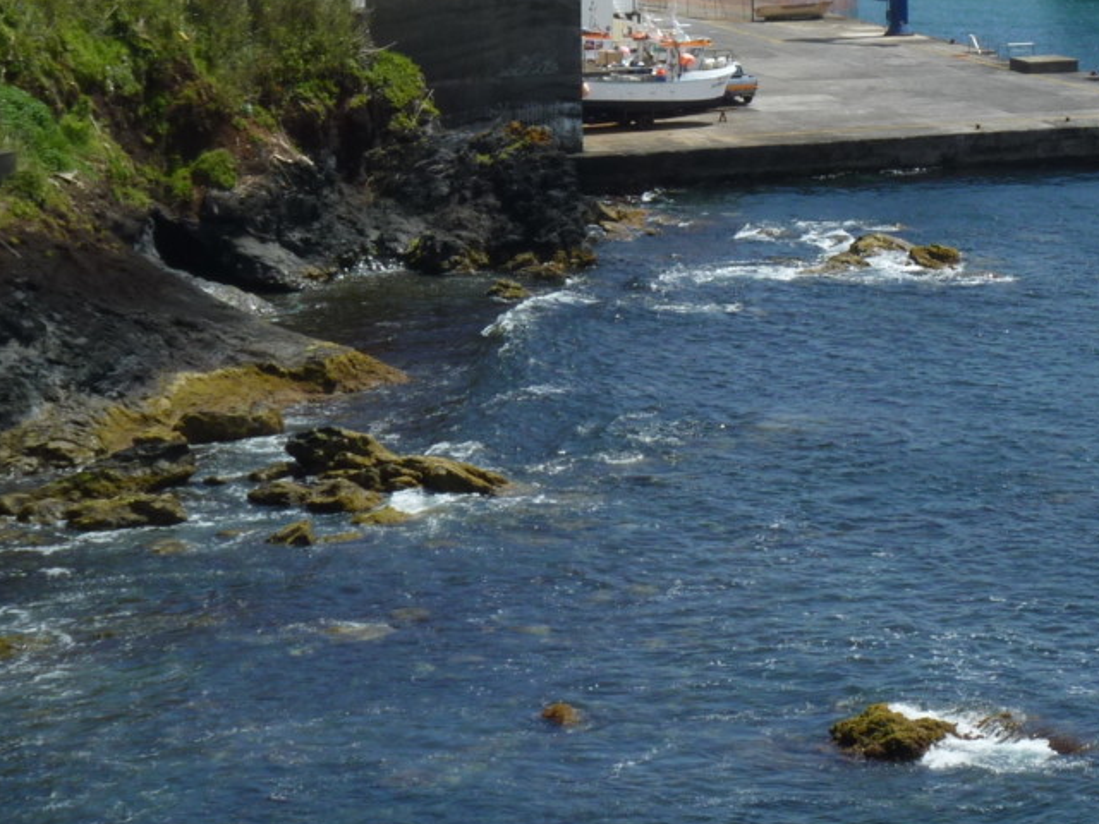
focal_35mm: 144
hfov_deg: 13.5
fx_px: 4572
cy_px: 105
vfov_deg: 10.3
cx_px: 1066
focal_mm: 12.8
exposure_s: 1/320
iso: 80
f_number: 5.6
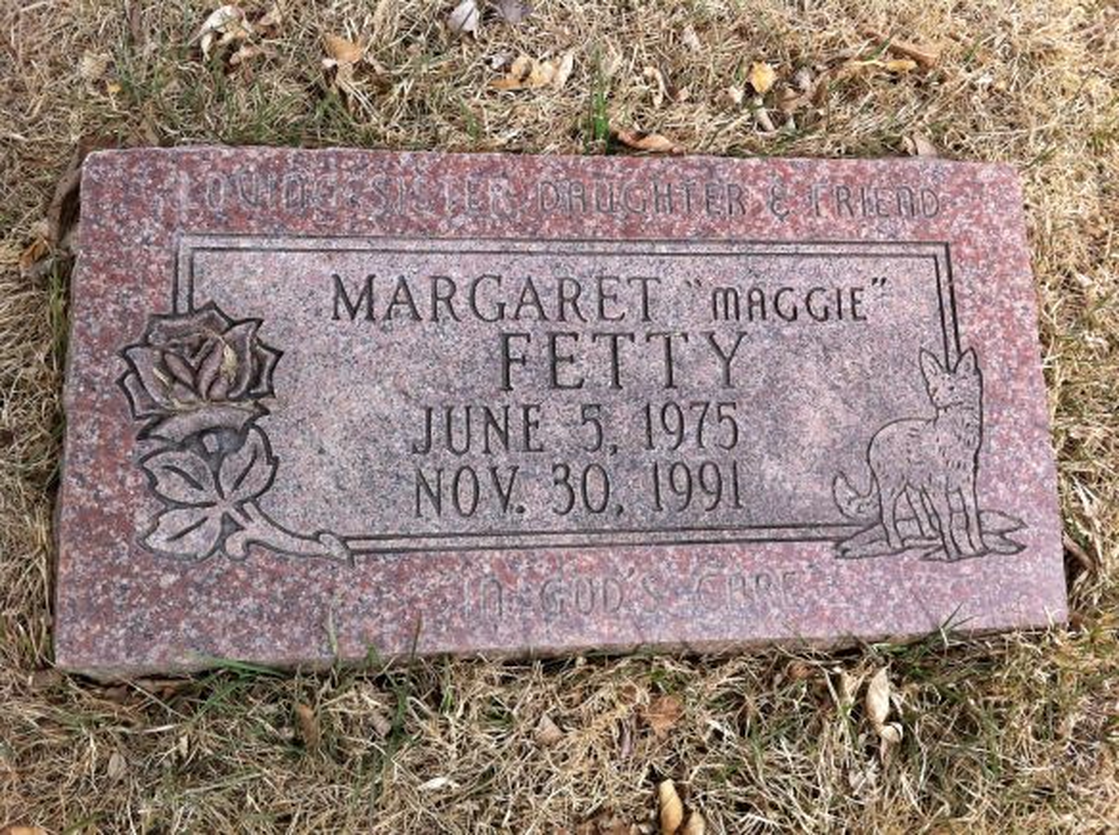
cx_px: 560
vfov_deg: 40.6
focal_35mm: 35
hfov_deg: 52.7
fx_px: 1130
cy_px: 418
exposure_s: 1/887
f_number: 2.8
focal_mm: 3.85
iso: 80
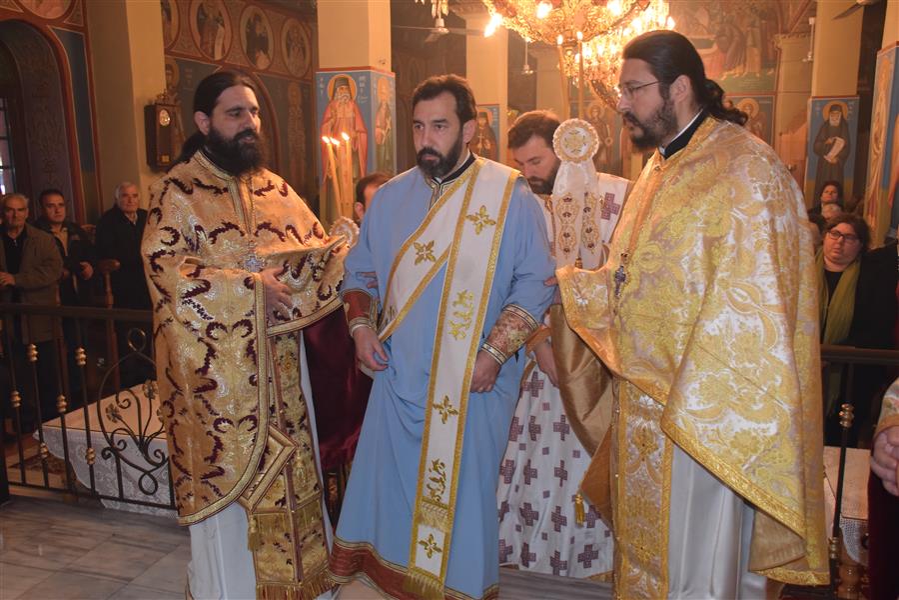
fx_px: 824
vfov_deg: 40.0
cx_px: 450
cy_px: 300
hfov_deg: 57.2
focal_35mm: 33
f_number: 3.5
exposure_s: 1/60
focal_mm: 22
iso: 2200
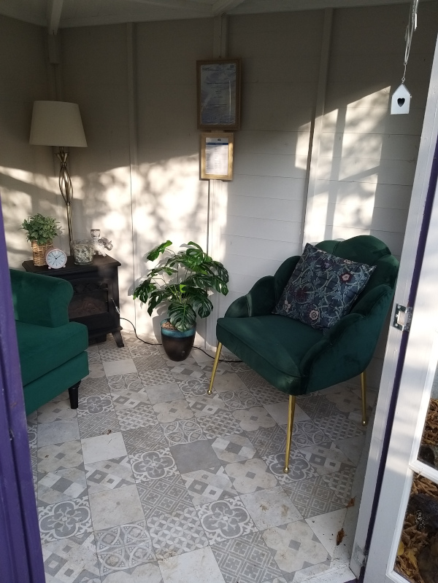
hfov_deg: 51.4
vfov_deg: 65.3
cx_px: 219
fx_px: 456
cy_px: 292
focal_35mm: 27
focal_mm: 3.93
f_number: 1.7
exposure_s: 1/253
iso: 50
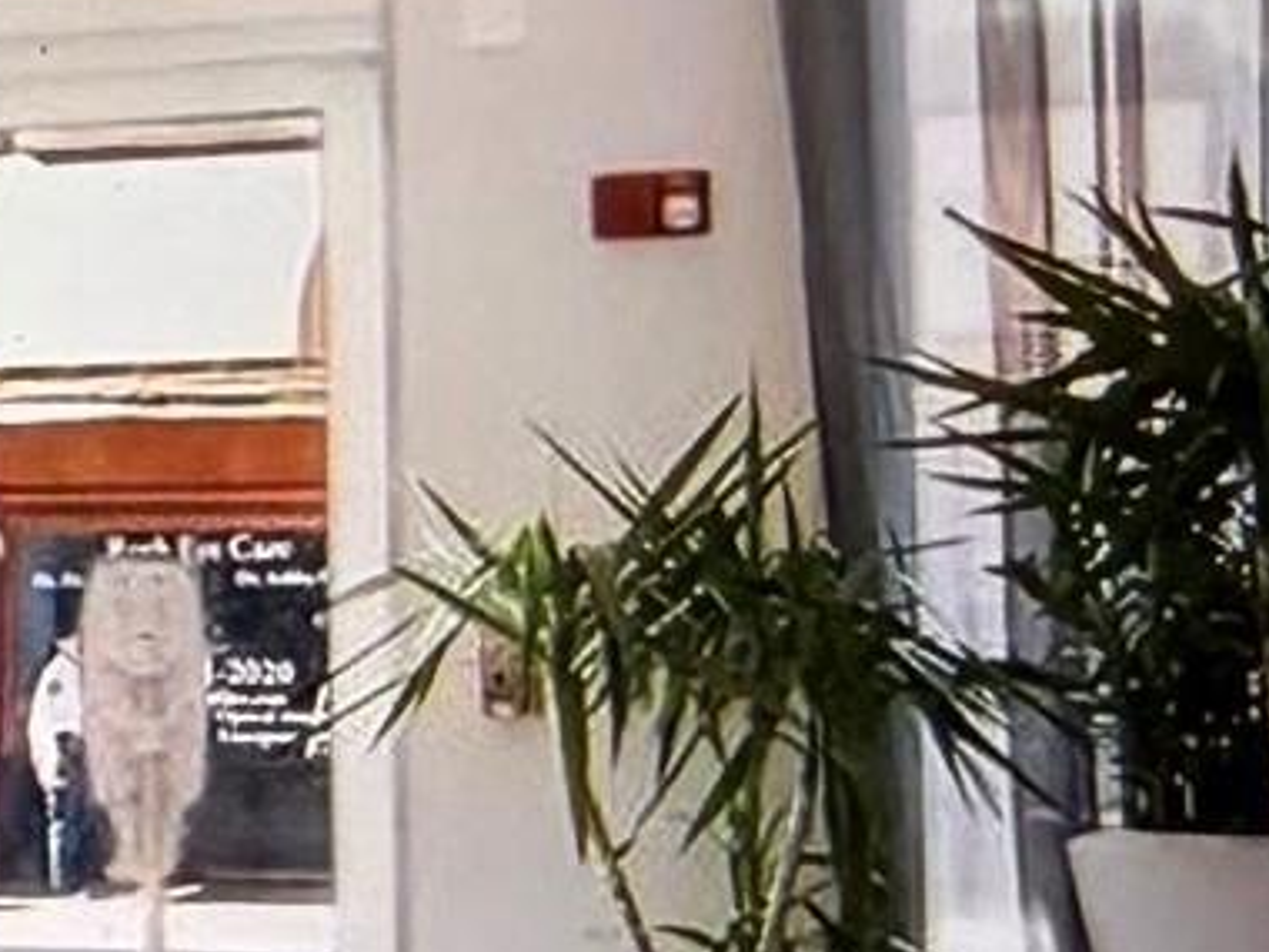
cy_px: 464
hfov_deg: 18.5
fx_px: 3703
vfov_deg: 14.6
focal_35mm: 101
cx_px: -210
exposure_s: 1/120
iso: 200
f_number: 2.2
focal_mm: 2.22
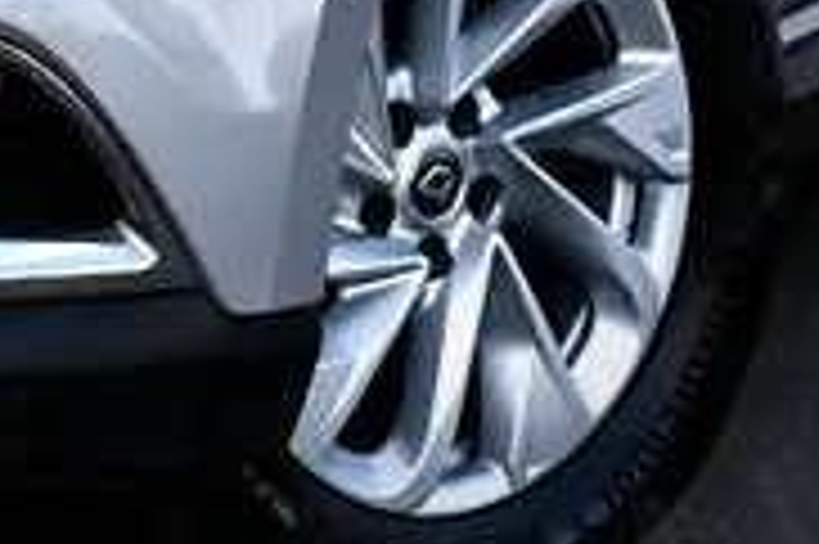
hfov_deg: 5.2
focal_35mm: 395
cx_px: -297
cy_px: -416
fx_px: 8978
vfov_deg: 3.5
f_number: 8
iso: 500
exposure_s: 1/500
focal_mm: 60
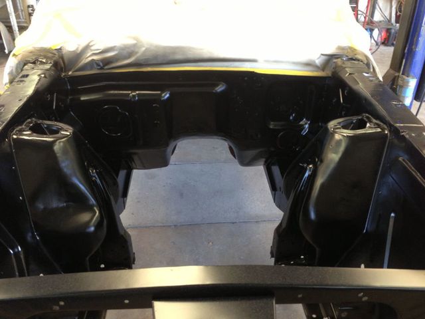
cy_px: 160
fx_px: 405
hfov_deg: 55.4
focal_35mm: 33
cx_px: 212
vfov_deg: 42.9
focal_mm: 4.13
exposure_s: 1/20
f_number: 2.4
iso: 125
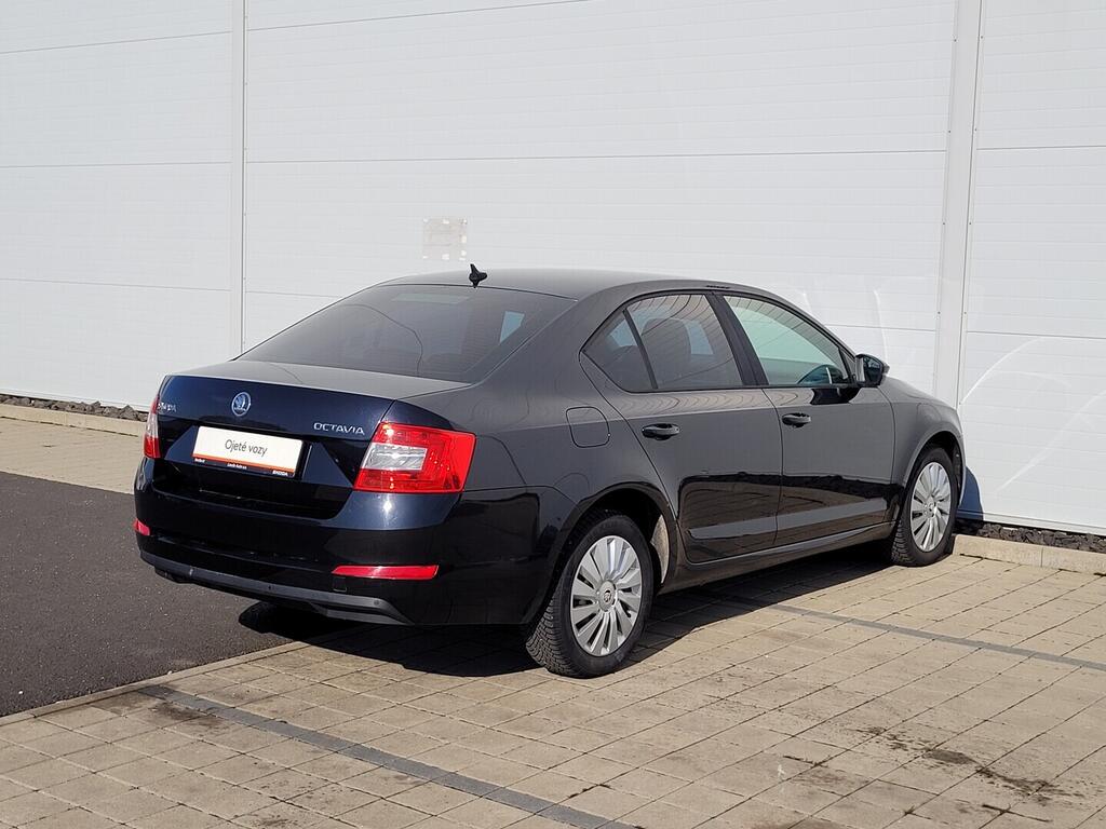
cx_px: 553
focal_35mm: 26
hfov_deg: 67.3
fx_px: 831
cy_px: 414
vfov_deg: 53.1
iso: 40
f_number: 1.8
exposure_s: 1/3945
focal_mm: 5.4
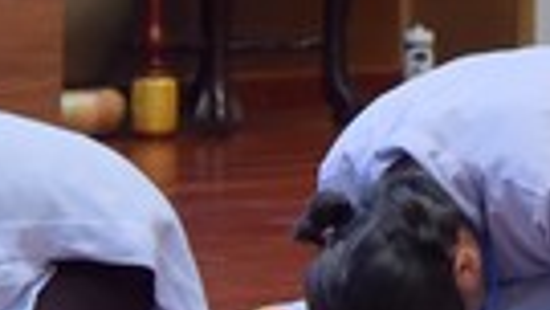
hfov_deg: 7.3
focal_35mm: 293
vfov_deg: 4.1
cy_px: -80
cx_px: 737
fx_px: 4274
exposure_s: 1/125
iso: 1250
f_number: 5
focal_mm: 58
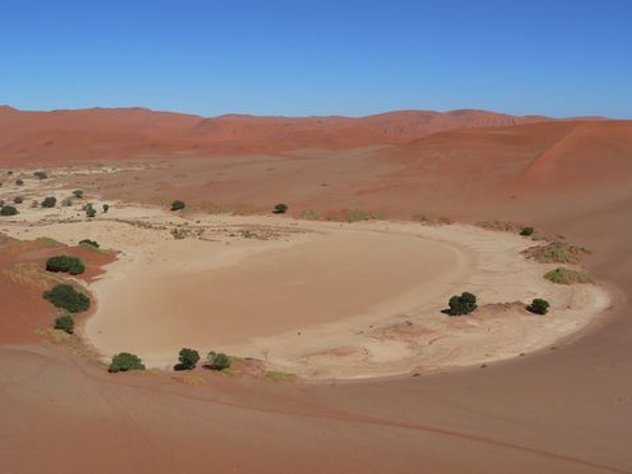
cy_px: 236
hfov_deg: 50.1
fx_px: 676
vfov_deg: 38.7
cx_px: 319
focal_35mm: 37
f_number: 5.6
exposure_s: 1/1000
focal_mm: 6
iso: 80
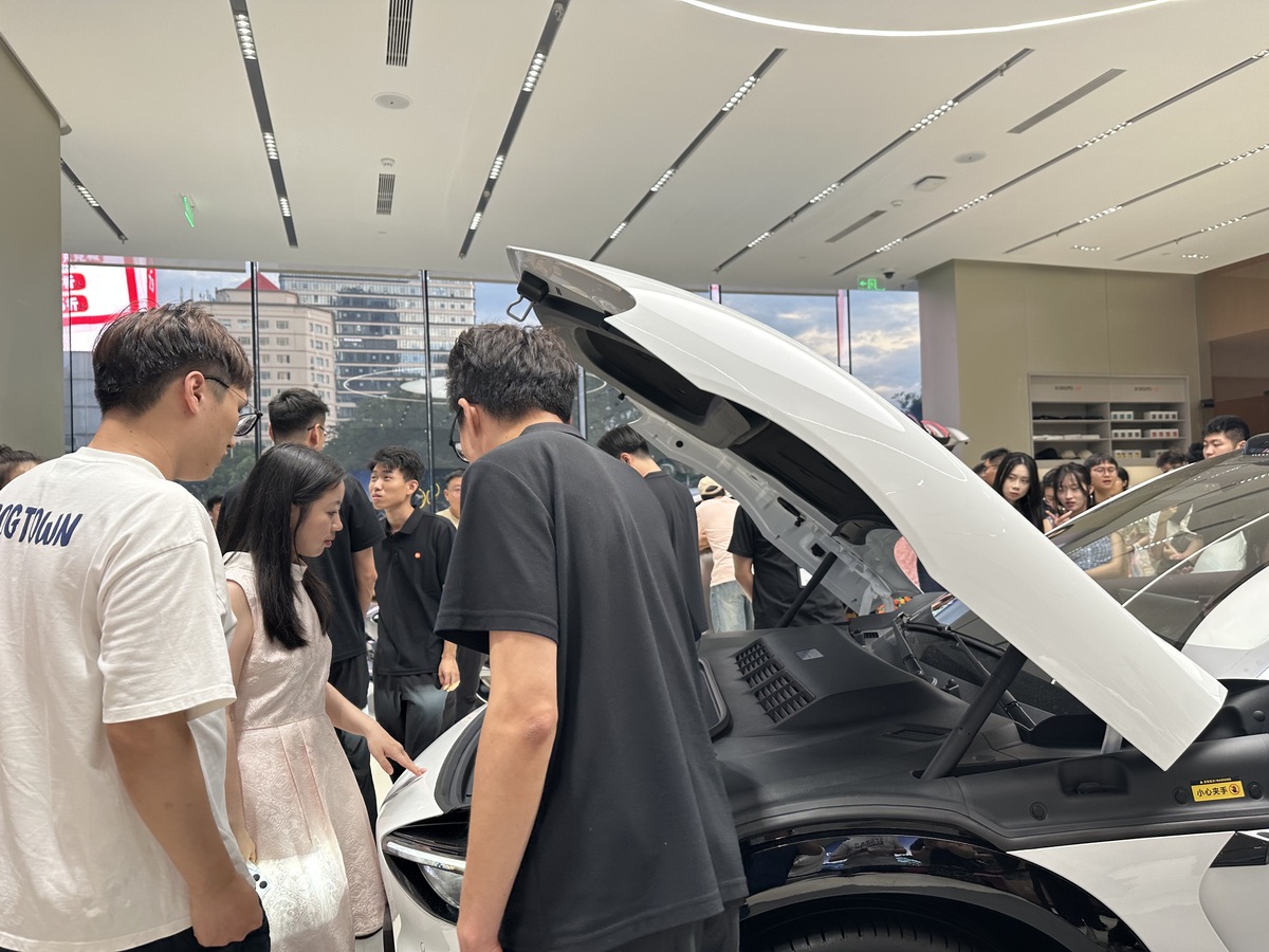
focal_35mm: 24
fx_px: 880
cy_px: 476
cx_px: 634
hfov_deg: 71.6
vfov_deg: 56.8
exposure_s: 1/121
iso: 64
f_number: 1.78
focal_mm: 6.86
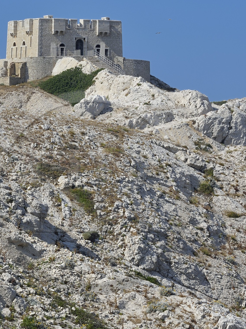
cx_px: 89
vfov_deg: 6.5
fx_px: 2909
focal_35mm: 307
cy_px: 193
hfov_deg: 4.8
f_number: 14
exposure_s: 1/250
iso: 200
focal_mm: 200
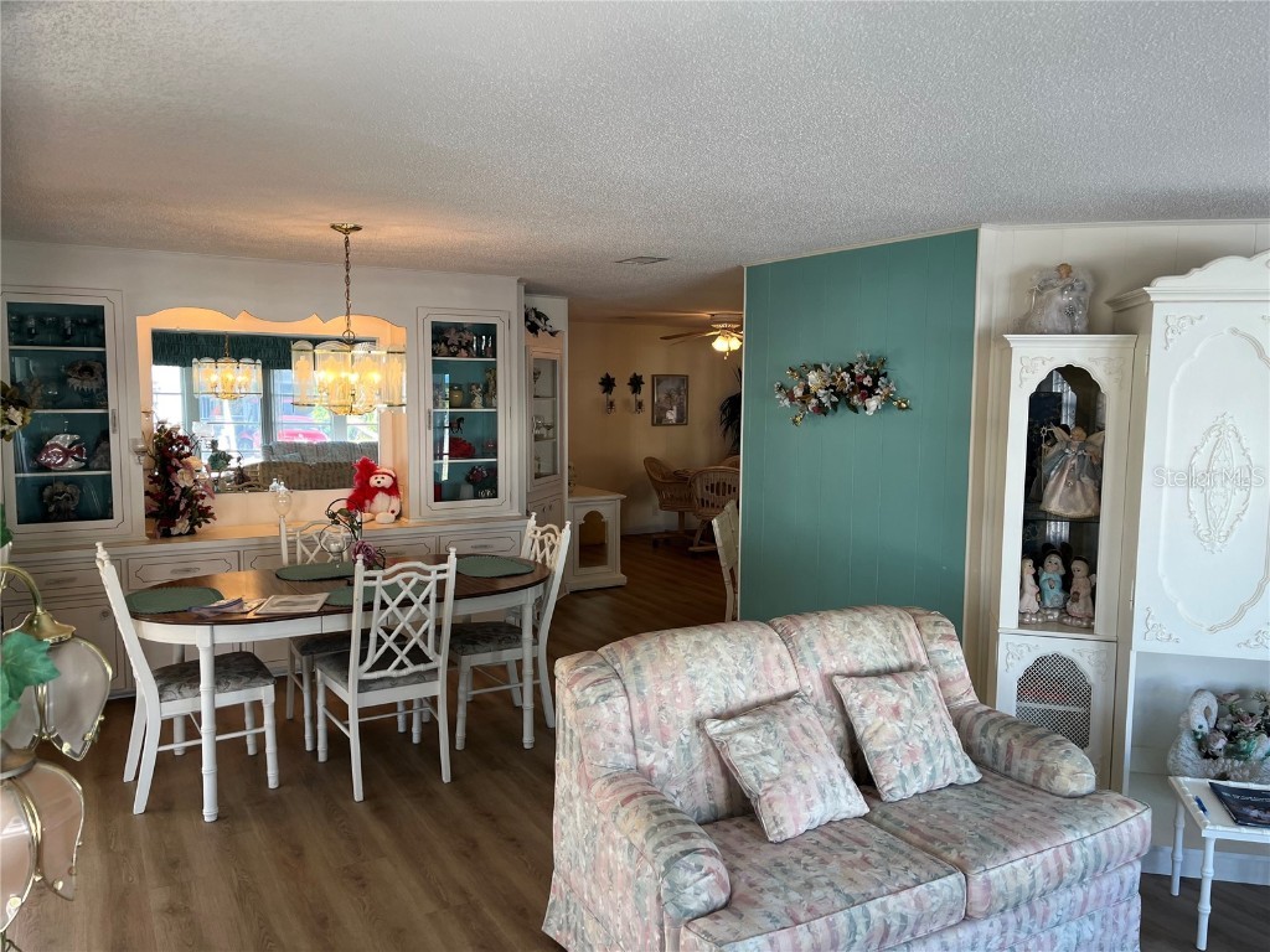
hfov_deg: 67.3
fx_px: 954
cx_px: 635
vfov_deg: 53.1
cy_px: 476
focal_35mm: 26
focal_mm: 5.1
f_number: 1.6
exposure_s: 1/120
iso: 64
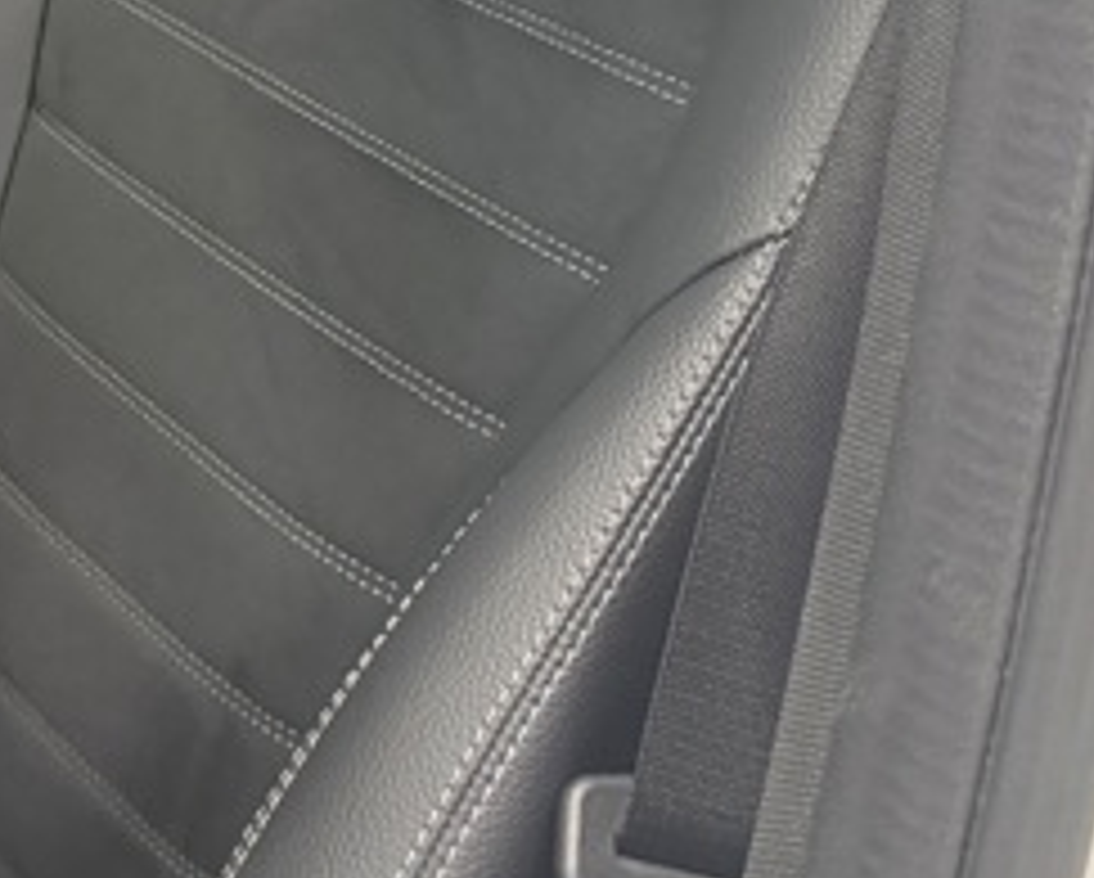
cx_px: 50
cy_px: -99
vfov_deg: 19.1
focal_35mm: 77
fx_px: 2496
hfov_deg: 23.8
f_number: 1.78
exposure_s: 1/33
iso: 640
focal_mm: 6.76
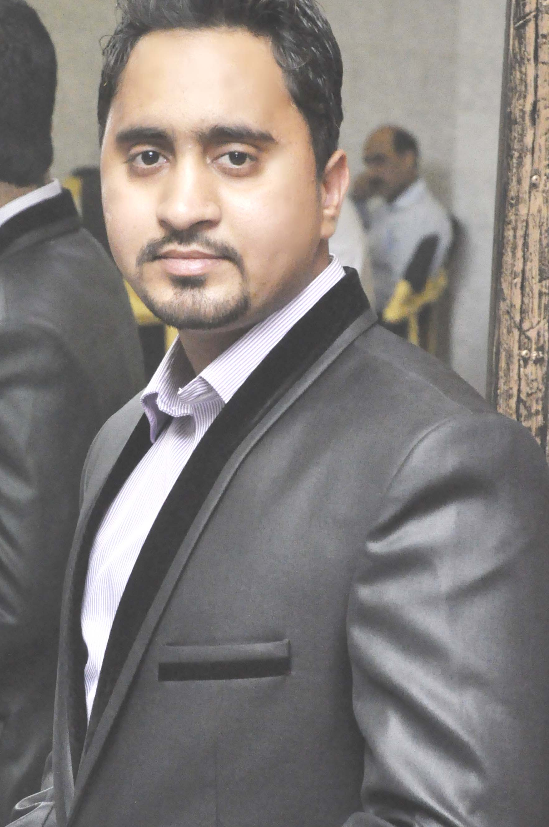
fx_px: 3069
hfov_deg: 10.2
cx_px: 189
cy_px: 505
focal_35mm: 134
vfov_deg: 15.3
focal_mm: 55
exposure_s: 1/100
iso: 3200
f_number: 6.3
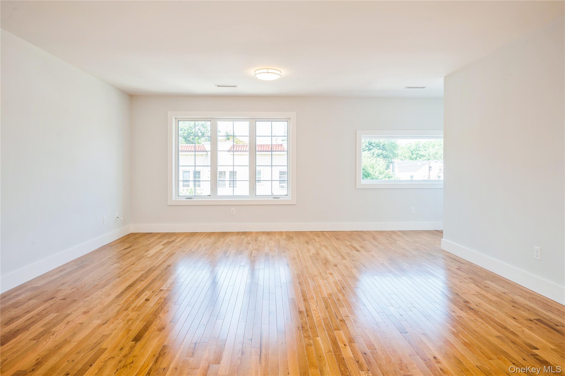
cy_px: 188
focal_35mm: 20
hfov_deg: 82.6
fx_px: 321
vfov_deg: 60.6
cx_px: 282
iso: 200
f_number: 11
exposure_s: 1/13
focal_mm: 20.5
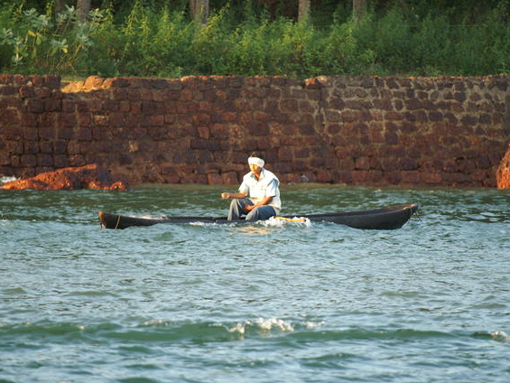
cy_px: 192
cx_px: 244
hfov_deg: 4.0
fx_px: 7221
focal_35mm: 490
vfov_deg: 3.0
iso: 200
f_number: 5.6
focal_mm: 300
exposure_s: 1/125
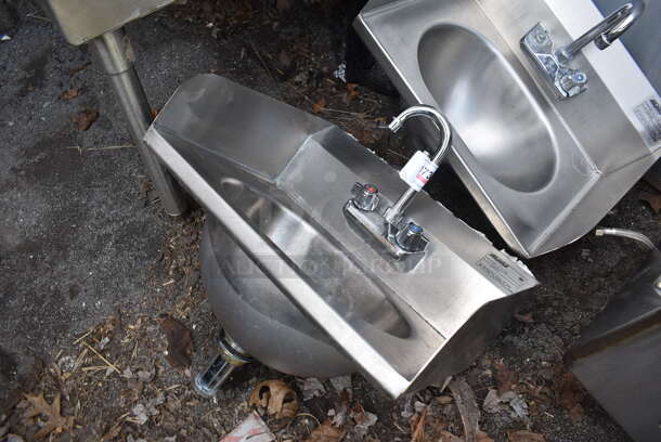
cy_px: 221
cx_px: 330
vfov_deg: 48.0
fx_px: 496
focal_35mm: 27
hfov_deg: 67.3
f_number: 5.6
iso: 320
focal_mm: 18
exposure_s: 1/125
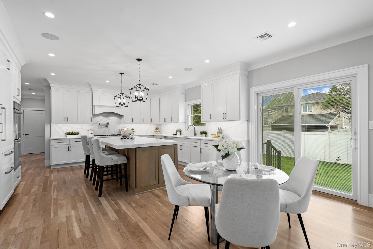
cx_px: 186
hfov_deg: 96.7
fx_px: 166
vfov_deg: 73.7
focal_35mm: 16
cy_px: 124
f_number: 5
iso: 200
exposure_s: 1/10
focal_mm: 16
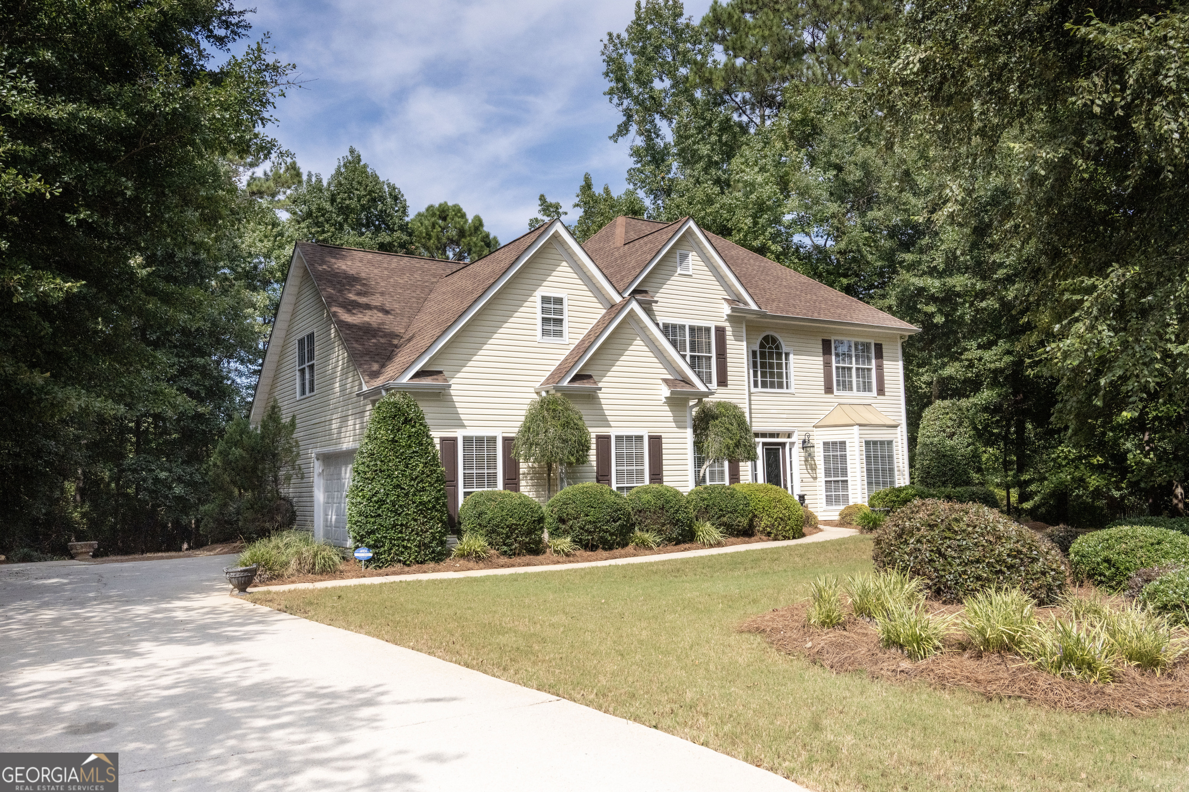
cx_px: 594
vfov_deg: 45.0
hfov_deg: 63.7
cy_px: 396
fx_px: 958
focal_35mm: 29
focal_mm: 29
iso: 1000
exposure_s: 1/8000
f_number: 8
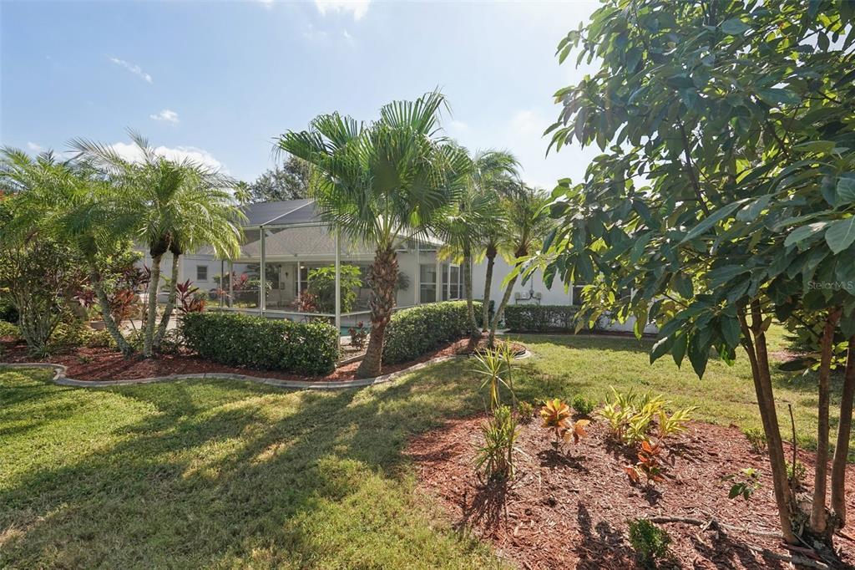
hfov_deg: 96.8
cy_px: 285
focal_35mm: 16
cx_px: 428
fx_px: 380
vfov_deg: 73.7
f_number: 8
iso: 400
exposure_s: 1/400
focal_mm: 16
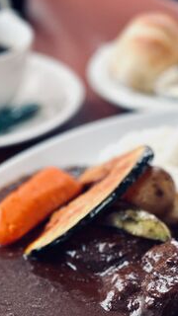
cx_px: 94
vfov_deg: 18.1
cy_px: 183
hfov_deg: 10.3
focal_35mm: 118
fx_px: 990
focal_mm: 9
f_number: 2.8
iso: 250
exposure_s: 1/120
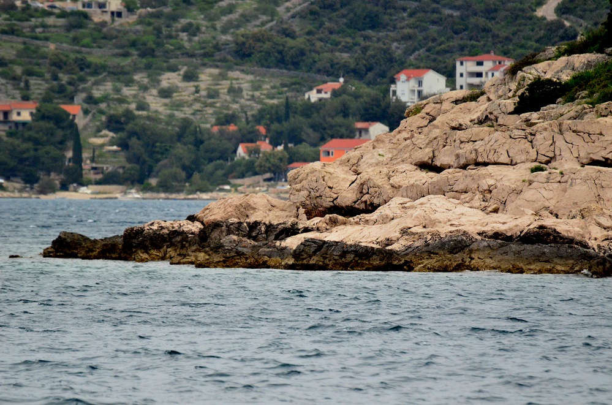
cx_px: 306
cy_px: 202
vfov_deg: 3.0
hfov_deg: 4.6
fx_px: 7632
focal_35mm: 450
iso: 2500
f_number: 5.6
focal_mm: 300
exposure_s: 1/8000
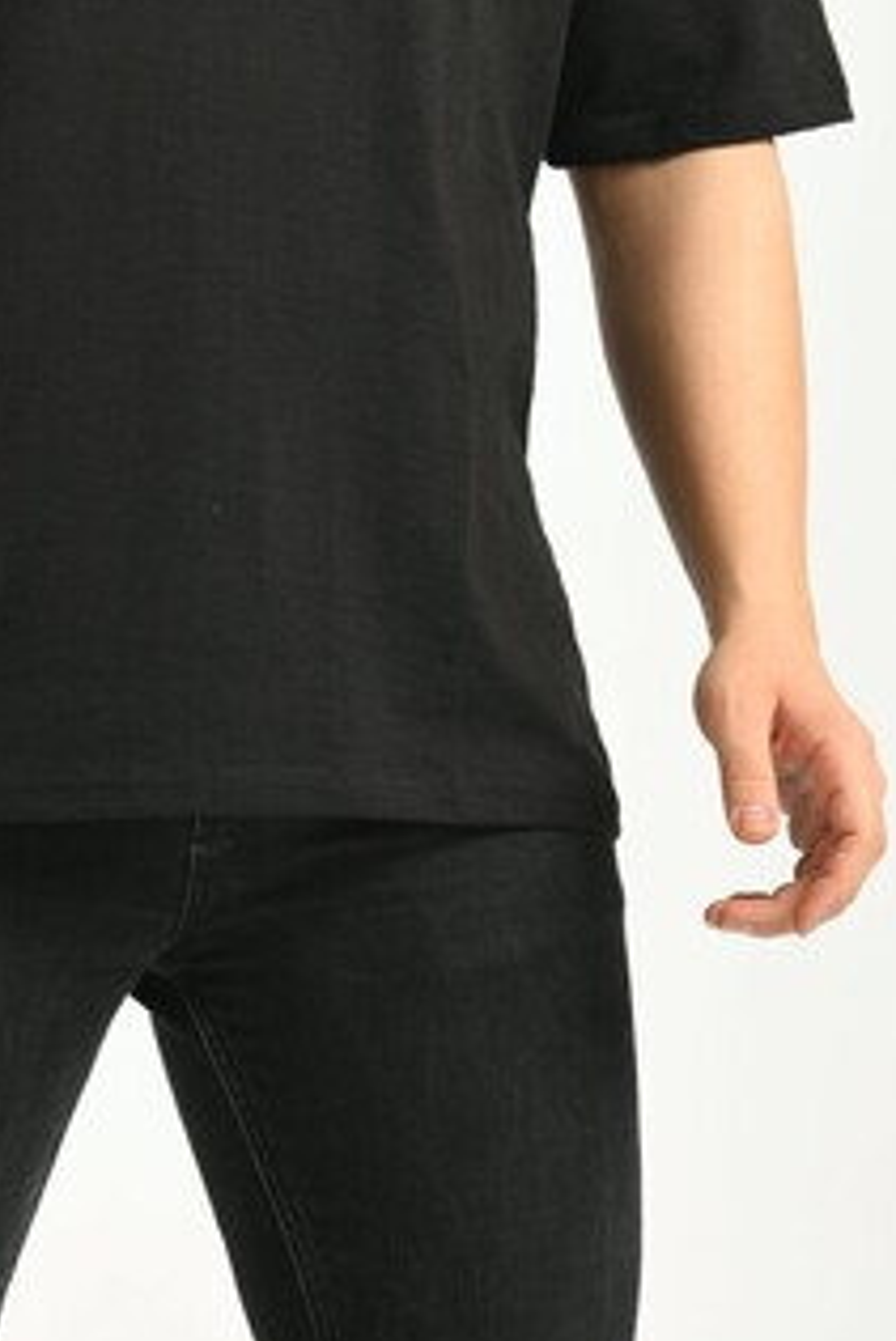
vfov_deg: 6.4
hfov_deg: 4.3
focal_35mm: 320
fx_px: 11933
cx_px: 85
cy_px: 76
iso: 100
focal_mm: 135
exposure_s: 1/160
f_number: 5.6
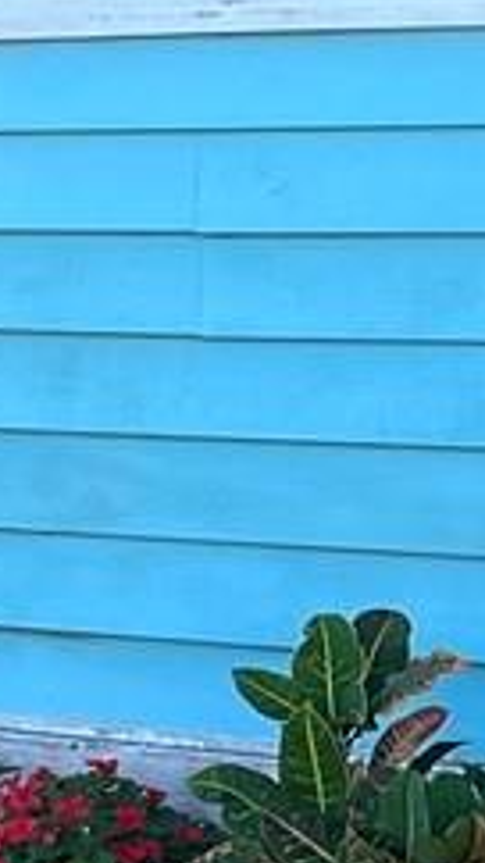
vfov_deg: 11.5
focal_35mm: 187
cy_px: 257
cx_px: -881
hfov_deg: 6.1
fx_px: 4278
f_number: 1.6
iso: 50
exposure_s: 1/751
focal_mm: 5.1
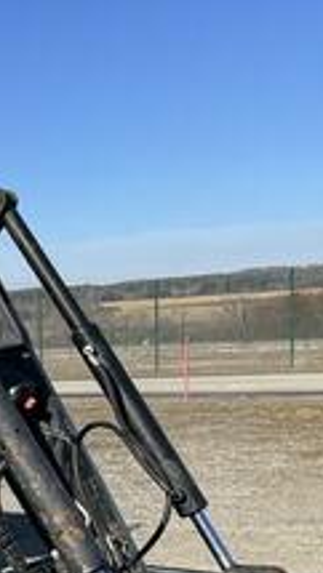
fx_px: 1142
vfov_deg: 27.8
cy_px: 440
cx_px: -352
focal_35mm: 75
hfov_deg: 13.5
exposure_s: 1/3165
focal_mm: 5.7
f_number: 1.5
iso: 50
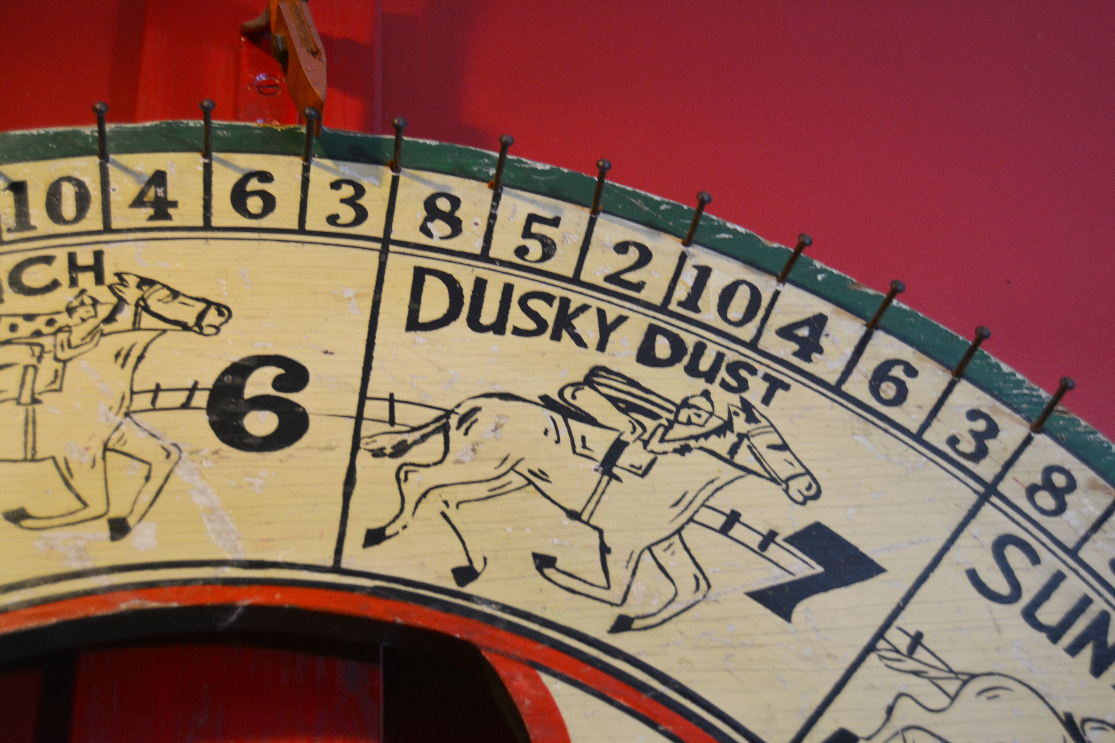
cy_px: 372
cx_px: 558
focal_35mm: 51
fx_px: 1579
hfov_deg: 38.9
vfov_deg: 26.5
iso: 800
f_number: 4.5
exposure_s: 1/60
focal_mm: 34
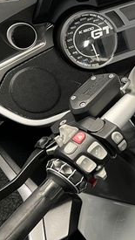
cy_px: 129
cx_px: 207
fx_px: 419
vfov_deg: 31.9
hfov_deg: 16.5
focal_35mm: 66
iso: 100
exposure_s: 1/50
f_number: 1.6
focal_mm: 5.1
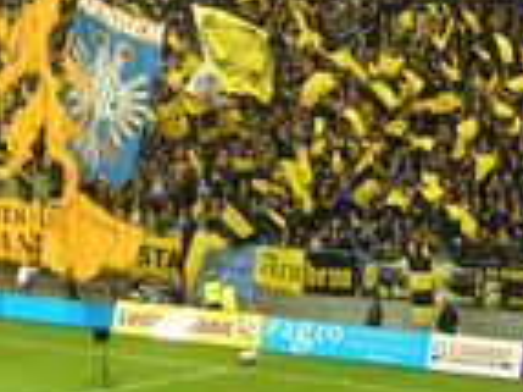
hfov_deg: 13.6
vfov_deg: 10.5
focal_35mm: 140
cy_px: 24
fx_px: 2113
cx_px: -135
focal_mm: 5.8
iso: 100
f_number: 2.8
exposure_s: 1/25
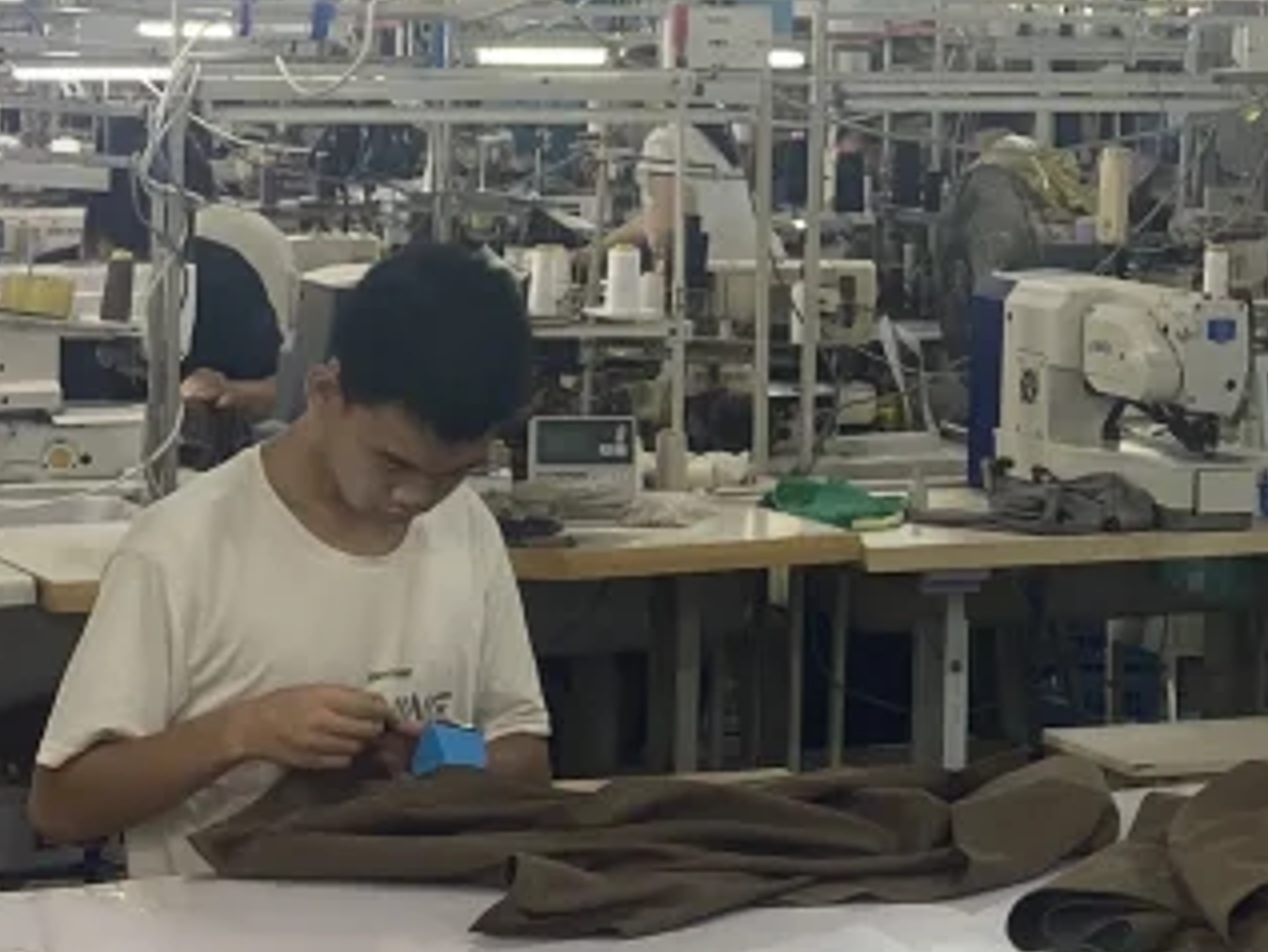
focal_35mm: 118
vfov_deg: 12.4
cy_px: 52
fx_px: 4324
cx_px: 1044
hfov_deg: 16.5
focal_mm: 4.25
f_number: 1.8
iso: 50
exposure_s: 1/100
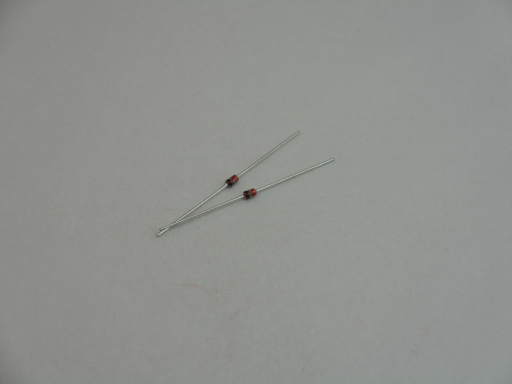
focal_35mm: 89
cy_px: 192
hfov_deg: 22.0
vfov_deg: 16.6
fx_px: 1316
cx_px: 256
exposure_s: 1/60
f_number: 5.6
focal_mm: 15.9
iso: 100
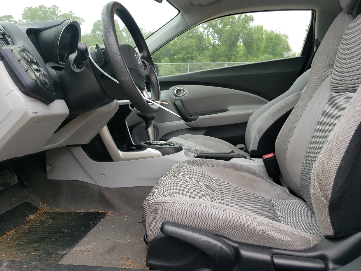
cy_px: 136
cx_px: 180
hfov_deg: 67.3
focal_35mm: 26
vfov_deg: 53.1
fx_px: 271
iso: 50
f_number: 1.5
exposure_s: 1/179
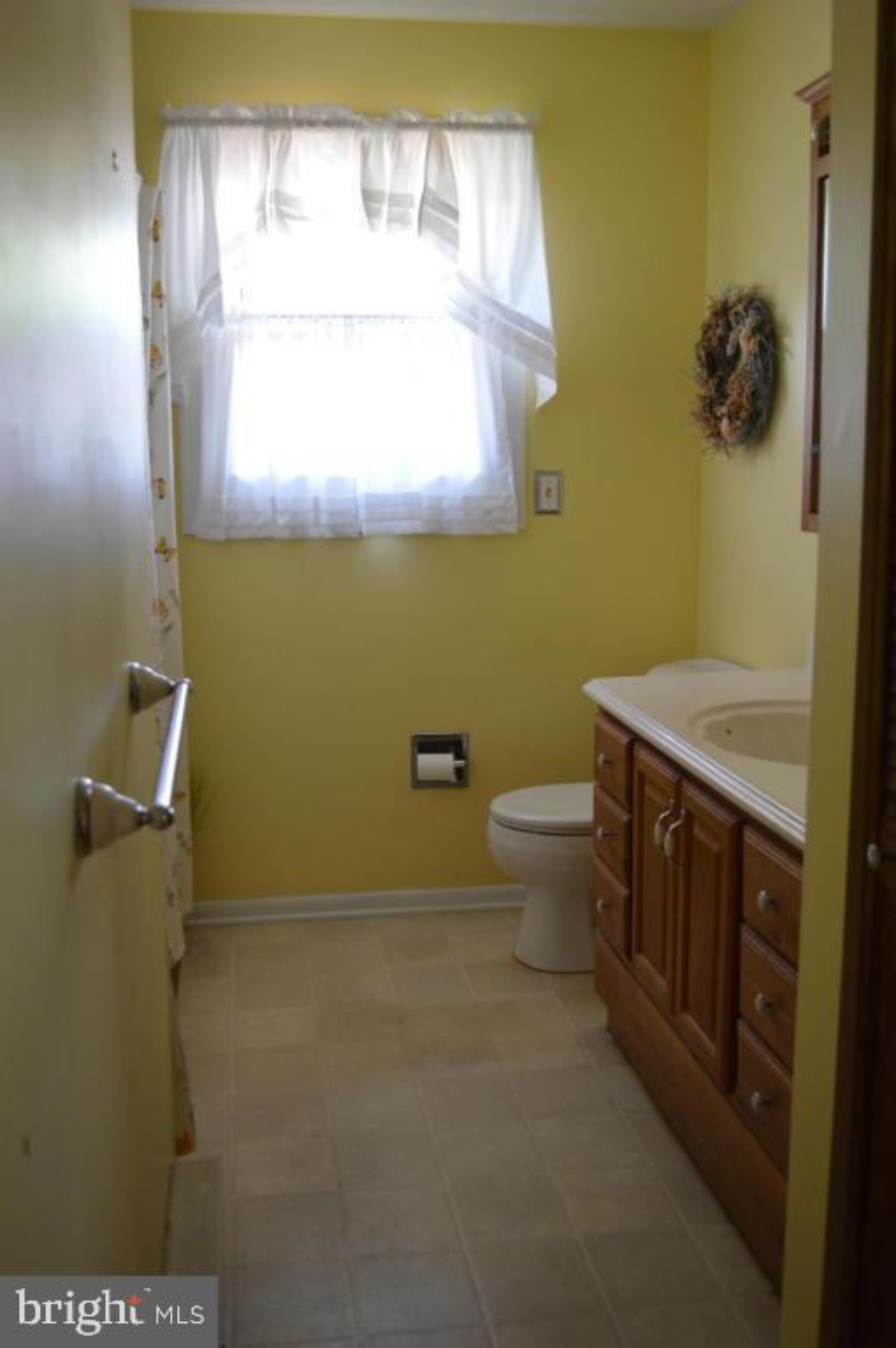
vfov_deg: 57.3
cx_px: 448
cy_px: 674
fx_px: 1234
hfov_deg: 39.9
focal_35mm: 33
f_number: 4
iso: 400
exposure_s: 1/15
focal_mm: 22
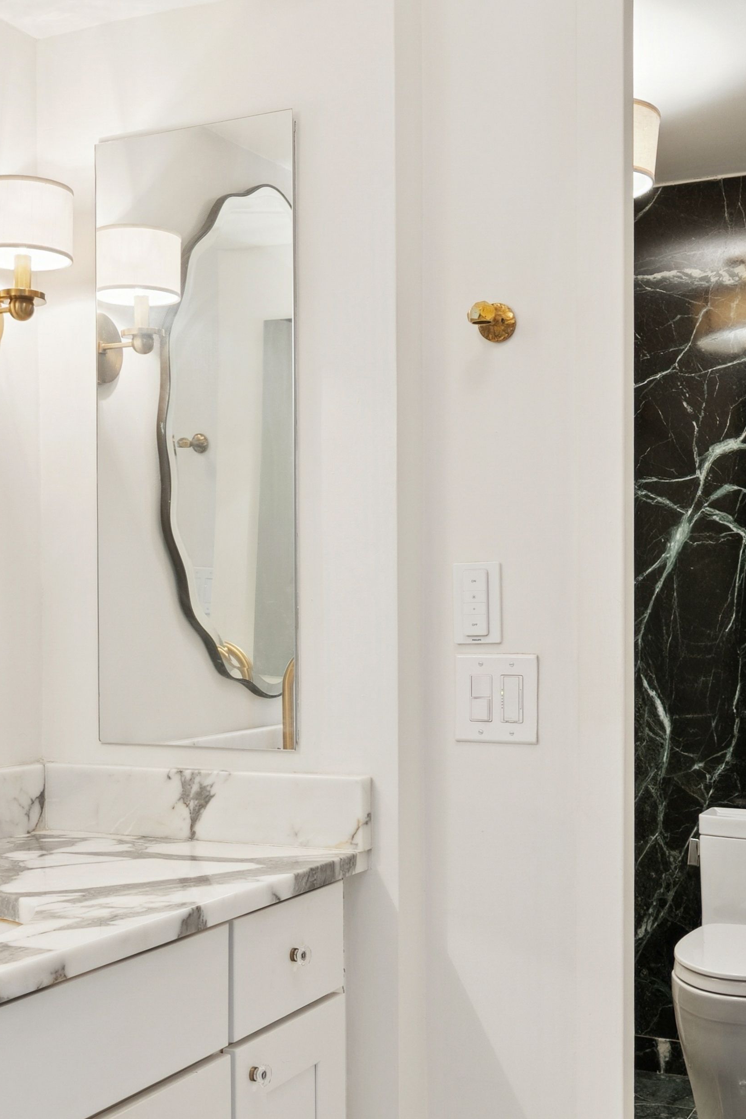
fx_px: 1368
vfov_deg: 43.5
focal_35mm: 44
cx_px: 349
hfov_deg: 30.5
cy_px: 796
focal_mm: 18
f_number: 8
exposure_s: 1/8
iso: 200
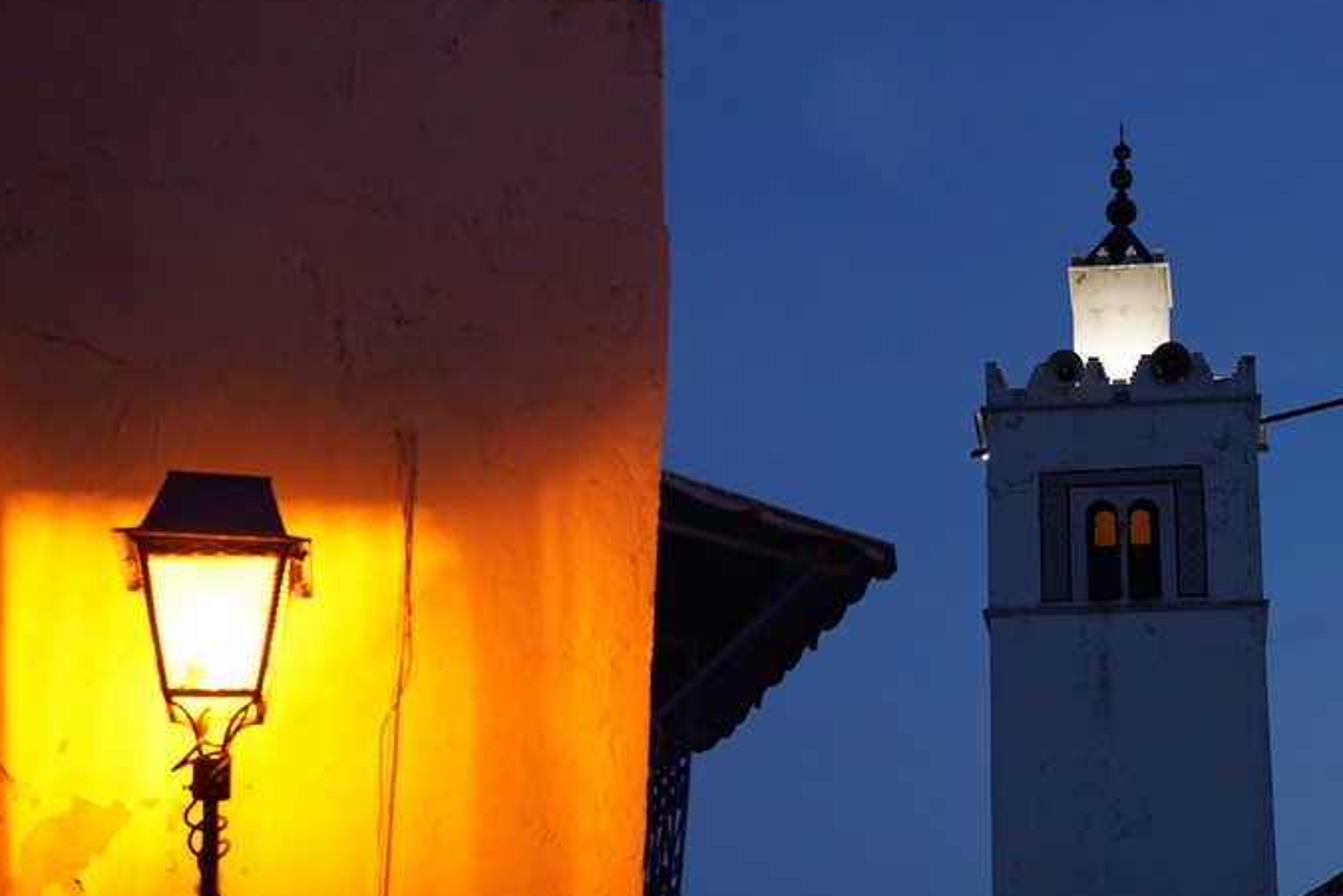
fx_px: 2387
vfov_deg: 21.2
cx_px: 945
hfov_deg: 31.1
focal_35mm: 64
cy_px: 607
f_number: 3.2
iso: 800
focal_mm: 36
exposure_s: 1/50
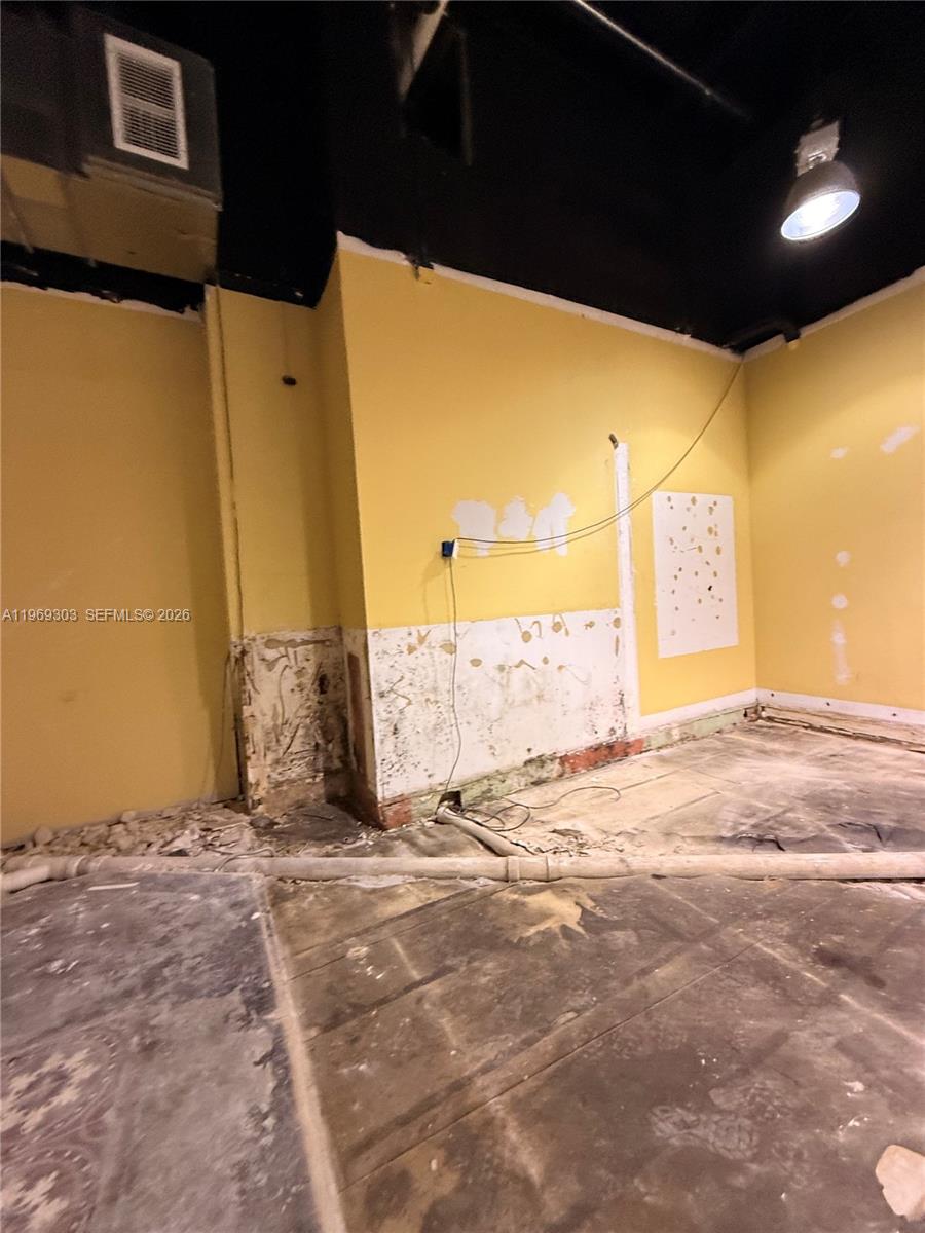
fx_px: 499
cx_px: 462
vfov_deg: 102.1
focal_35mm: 14
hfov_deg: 85.7
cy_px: 616
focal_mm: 2.22
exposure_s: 1/60
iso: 250
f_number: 2.2
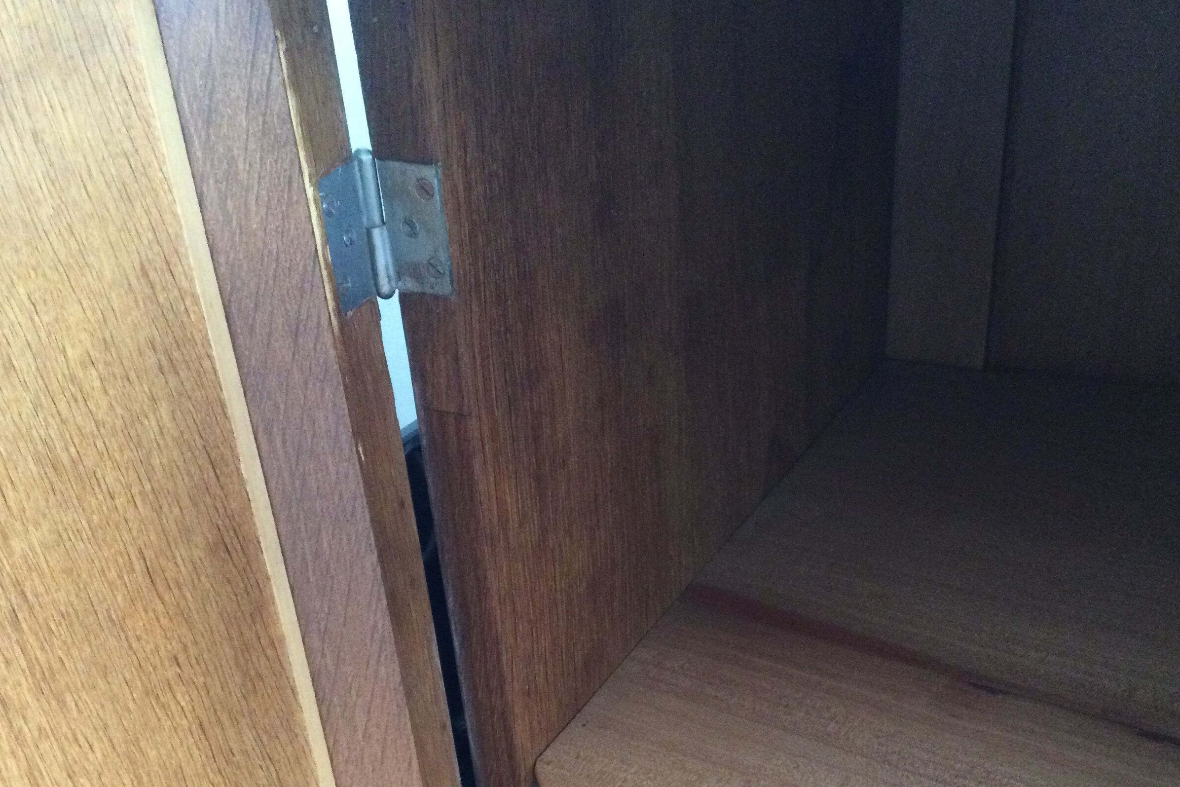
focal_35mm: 44
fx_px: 1442
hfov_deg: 44.5
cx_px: 590
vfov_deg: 29.3
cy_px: 705
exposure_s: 1/25
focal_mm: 3.3
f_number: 2.4
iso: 200
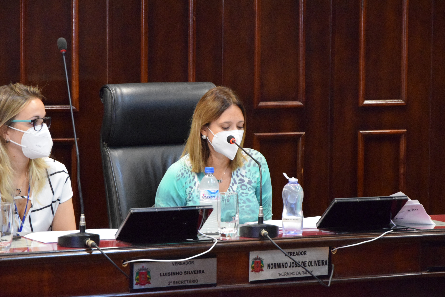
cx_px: 222
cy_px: 148
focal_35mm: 138
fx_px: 1706
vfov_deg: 9.9
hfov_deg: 14.9
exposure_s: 1/80
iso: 6400
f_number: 5.6
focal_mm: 92
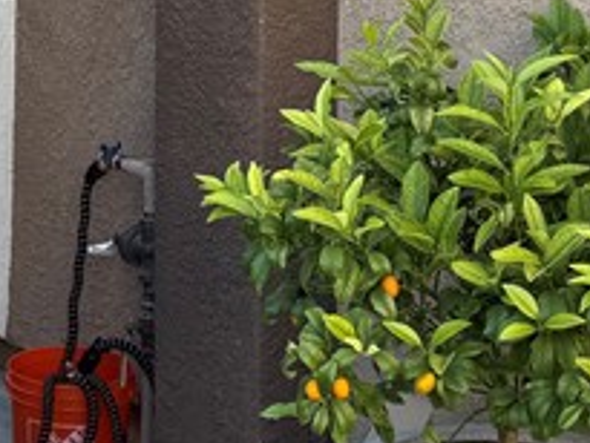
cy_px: -147
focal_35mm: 120
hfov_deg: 16.3
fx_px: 2046
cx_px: 112
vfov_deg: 12.0
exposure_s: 1/397
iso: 80
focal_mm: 6.76
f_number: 1.78
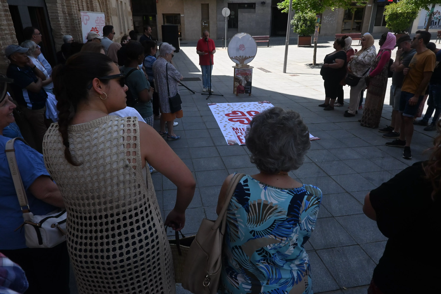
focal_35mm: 24
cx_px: 220
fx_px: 294
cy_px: 147
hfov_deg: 73.7
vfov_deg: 53.1
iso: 1600
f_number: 14
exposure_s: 1/800
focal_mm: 16
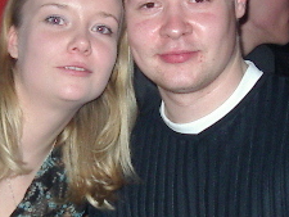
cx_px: 98
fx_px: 902
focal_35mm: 108
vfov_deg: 13.7
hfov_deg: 18.2
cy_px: 96
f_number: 2.6
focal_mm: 5.8
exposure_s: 1/60
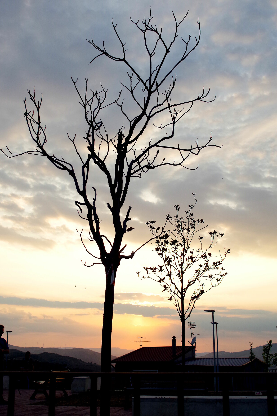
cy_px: 208
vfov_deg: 46.4
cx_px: 138
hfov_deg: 31.9
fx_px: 485
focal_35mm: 42
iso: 800
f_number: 6.3
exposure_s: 1/1000
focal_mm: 28
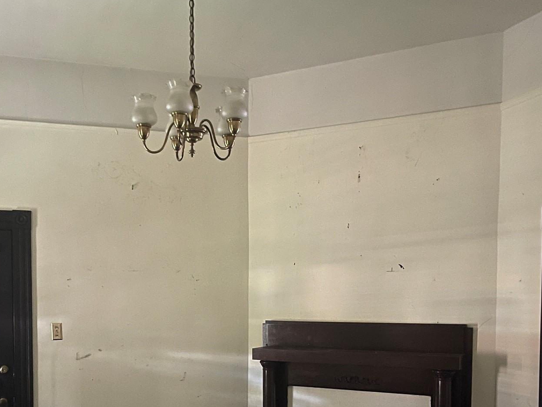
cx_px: 209
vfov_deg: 34.2
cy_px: 321
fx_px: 642
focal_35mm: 41
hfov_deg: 45.4
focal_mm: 5.1
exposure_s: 1/9
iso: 640
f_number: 1.6
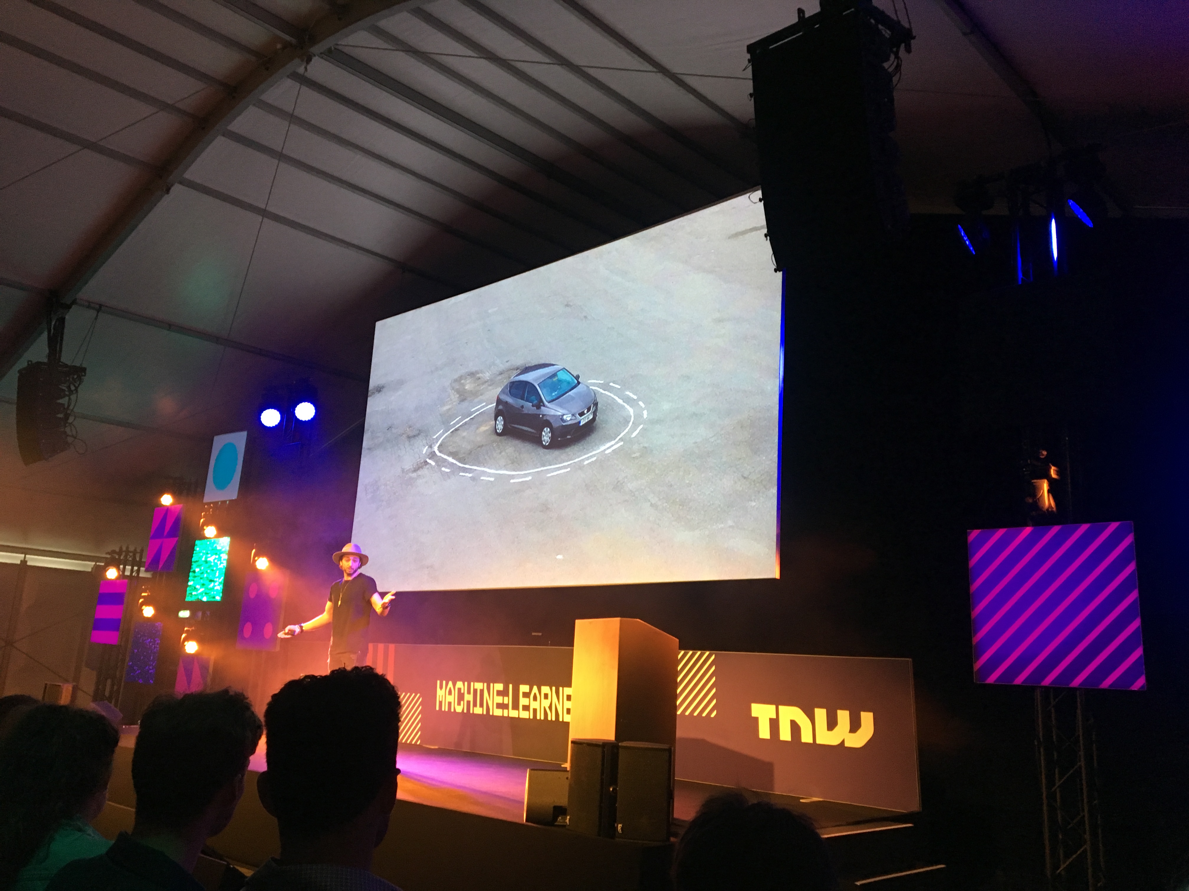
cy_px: 446
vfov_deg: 48.2
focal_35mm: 29
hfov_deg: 61.7
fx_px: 996
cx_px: 594
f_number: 2.2
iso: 160
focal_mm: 4.15
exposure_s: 1/33
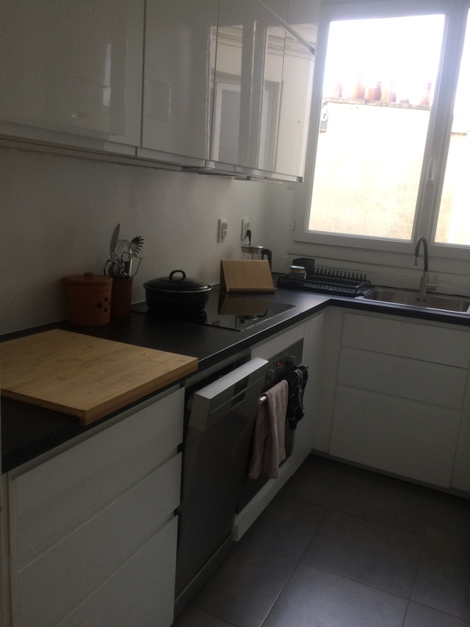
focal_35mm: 29
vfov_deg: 61.7
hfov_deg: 48.2
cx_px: 235
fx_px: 525
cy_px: 314
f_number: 2.2
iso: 32
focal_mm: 4.15
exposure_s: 1/33
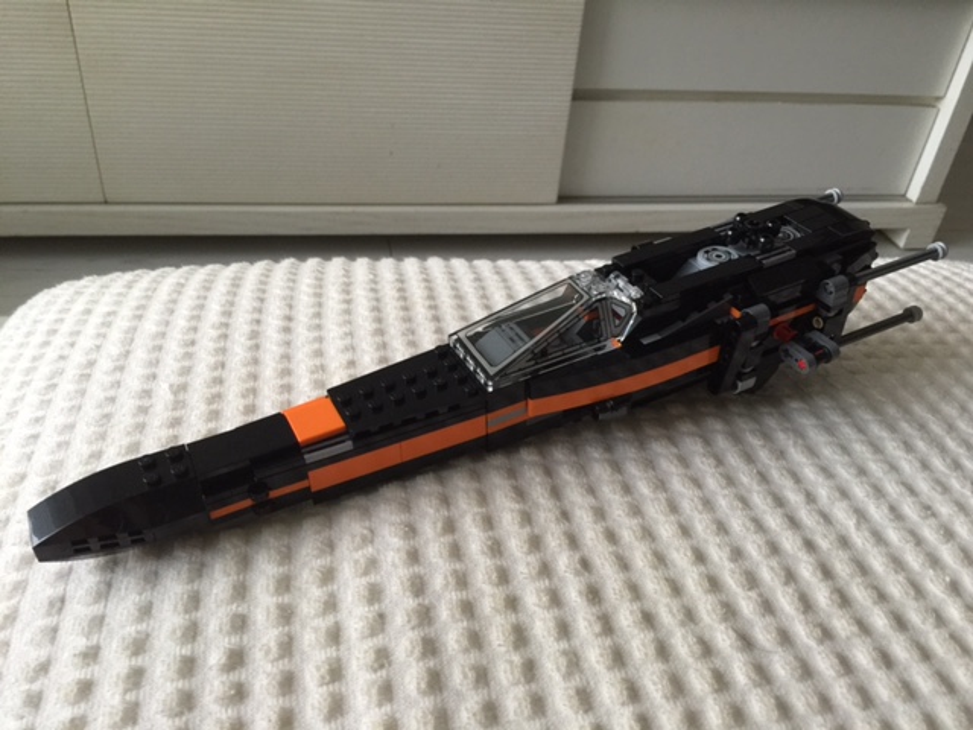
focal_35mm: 29
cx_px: 486
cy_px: 365
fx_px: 815
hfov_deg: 61.7
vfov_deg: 48.2
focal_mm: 4.15
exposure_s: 1/17
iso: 100
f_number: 2.2
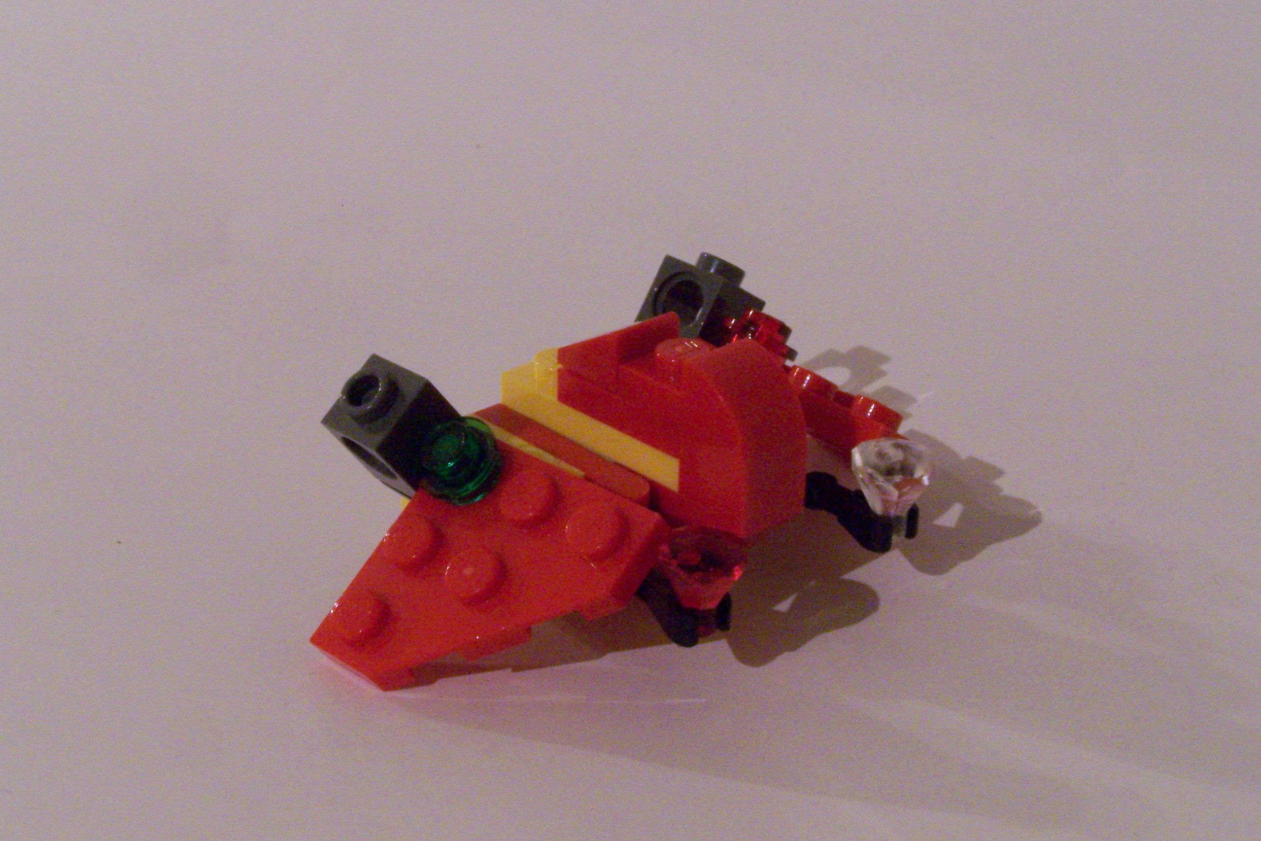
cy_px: 375
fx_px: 2347
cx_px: 633
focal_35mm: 67
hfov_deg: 30.1
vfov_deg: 20.3
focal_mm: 10.7
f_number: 8
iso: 400
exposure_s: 1/4
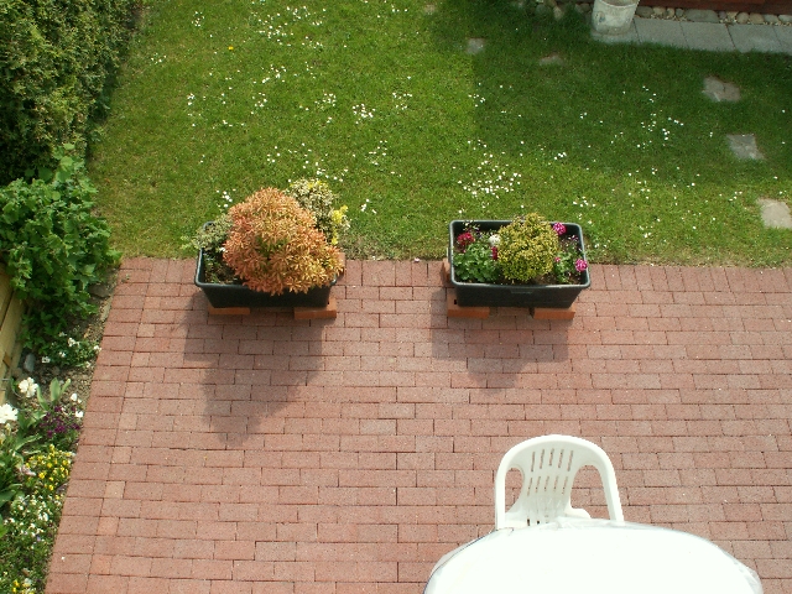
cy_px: 297
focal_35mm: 35
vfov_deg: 40.7
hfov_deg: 52.6
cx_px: 396
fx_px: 801
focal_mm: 5.86
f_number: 8
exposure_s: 1/80
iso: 50
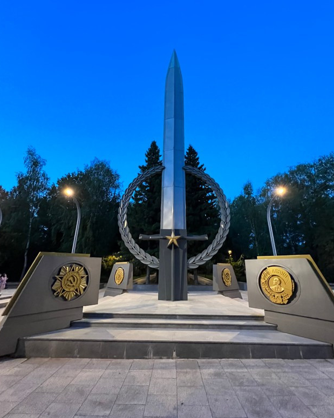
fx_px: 173
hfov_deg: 88.0
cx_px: 169
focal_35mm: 14
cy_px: 204
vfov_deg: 100.7
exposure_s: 1/56
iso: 1000
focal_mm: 1.57
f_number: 1.8
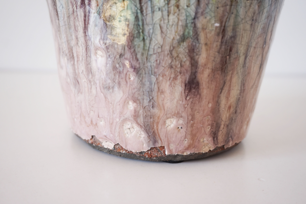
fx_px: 331
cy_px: 102
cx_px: 153
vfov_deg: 34.2
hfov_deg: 49.6
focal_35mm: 39
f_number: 4.5
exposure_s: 1/60
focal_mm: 26
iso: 125
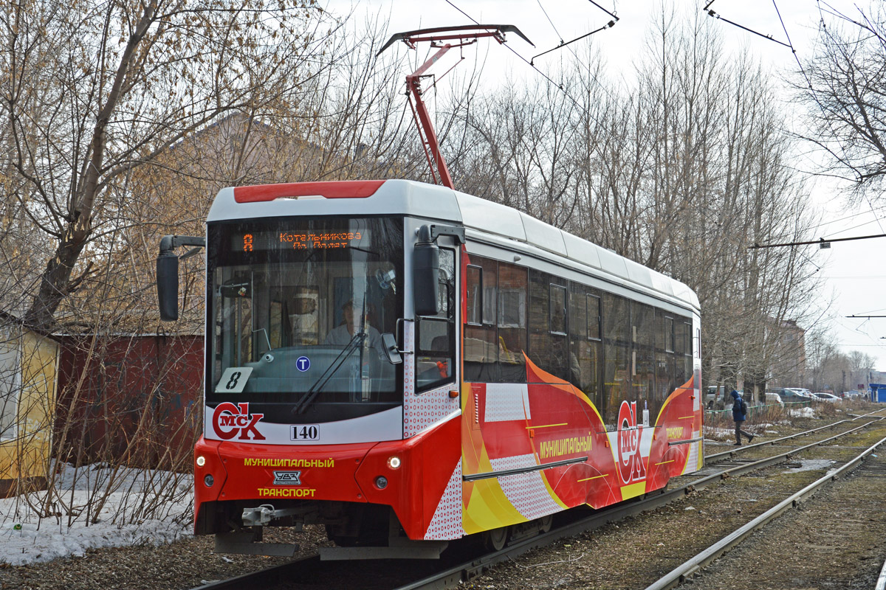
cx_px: 443
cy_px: 295
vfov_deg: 25.8
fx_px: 1292
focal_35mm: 52
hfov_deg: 37.9
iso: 100
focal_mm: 35
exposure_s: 1/250
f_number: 7.1
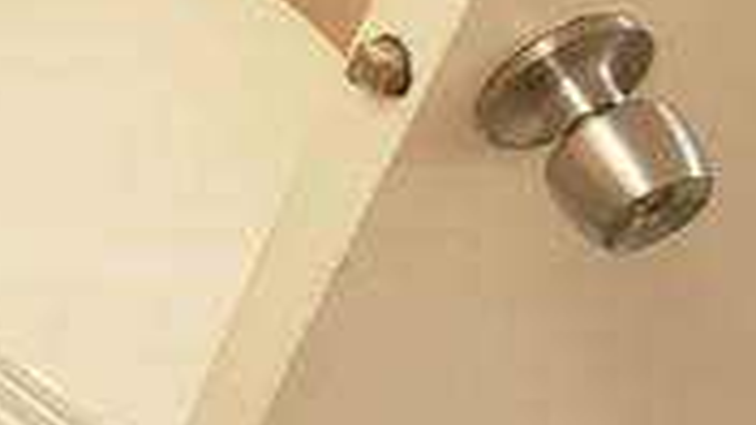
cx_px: -172
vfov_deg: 11.7
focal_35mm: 103
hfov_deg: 19.4
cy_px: 21
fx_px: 2065
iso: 250
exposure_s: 1/20
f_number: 2.4
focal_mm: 4.3
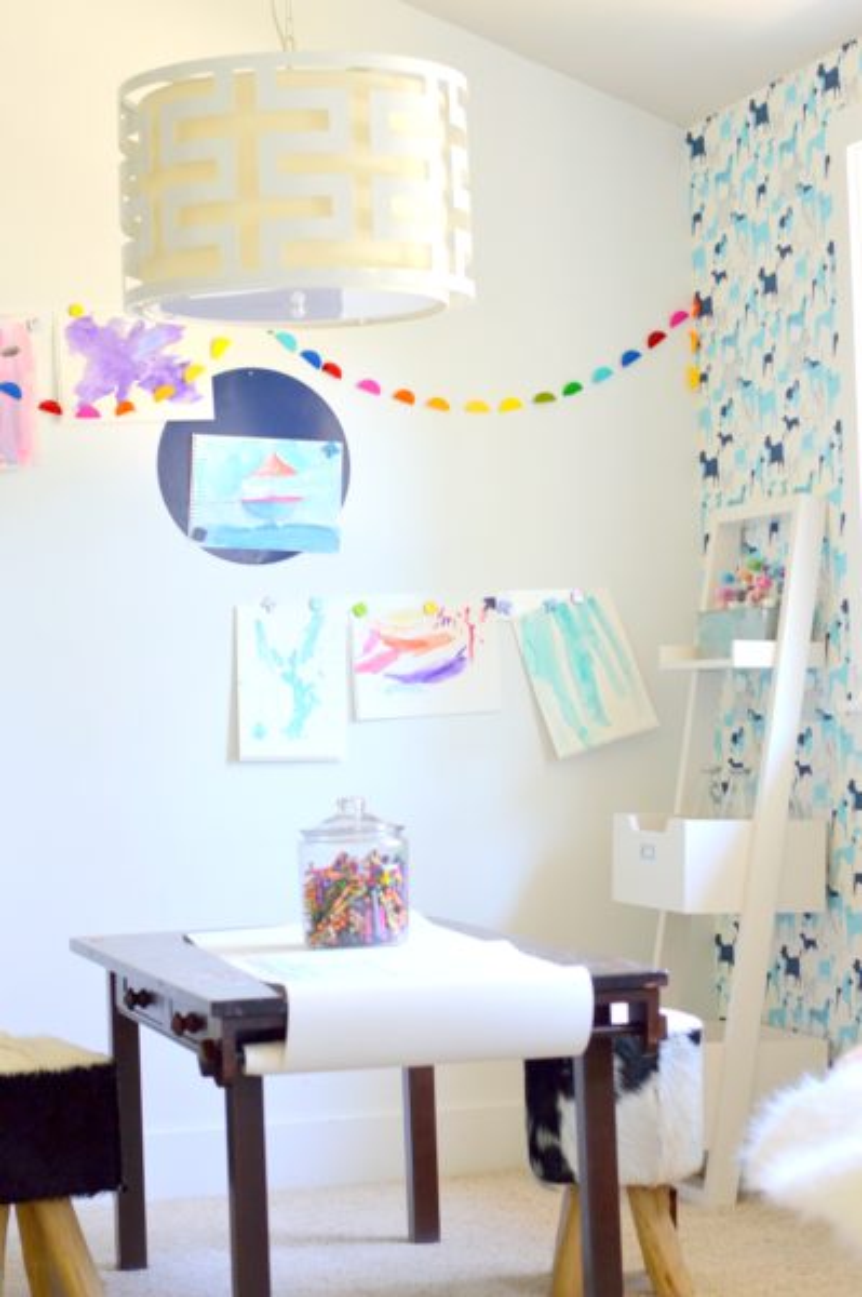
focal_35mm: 75
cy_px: 648
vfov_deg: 27.0
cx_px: 431
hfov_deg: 18.2
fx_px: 2698
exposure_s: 1/60
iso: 400
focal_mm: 50
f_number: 3.5
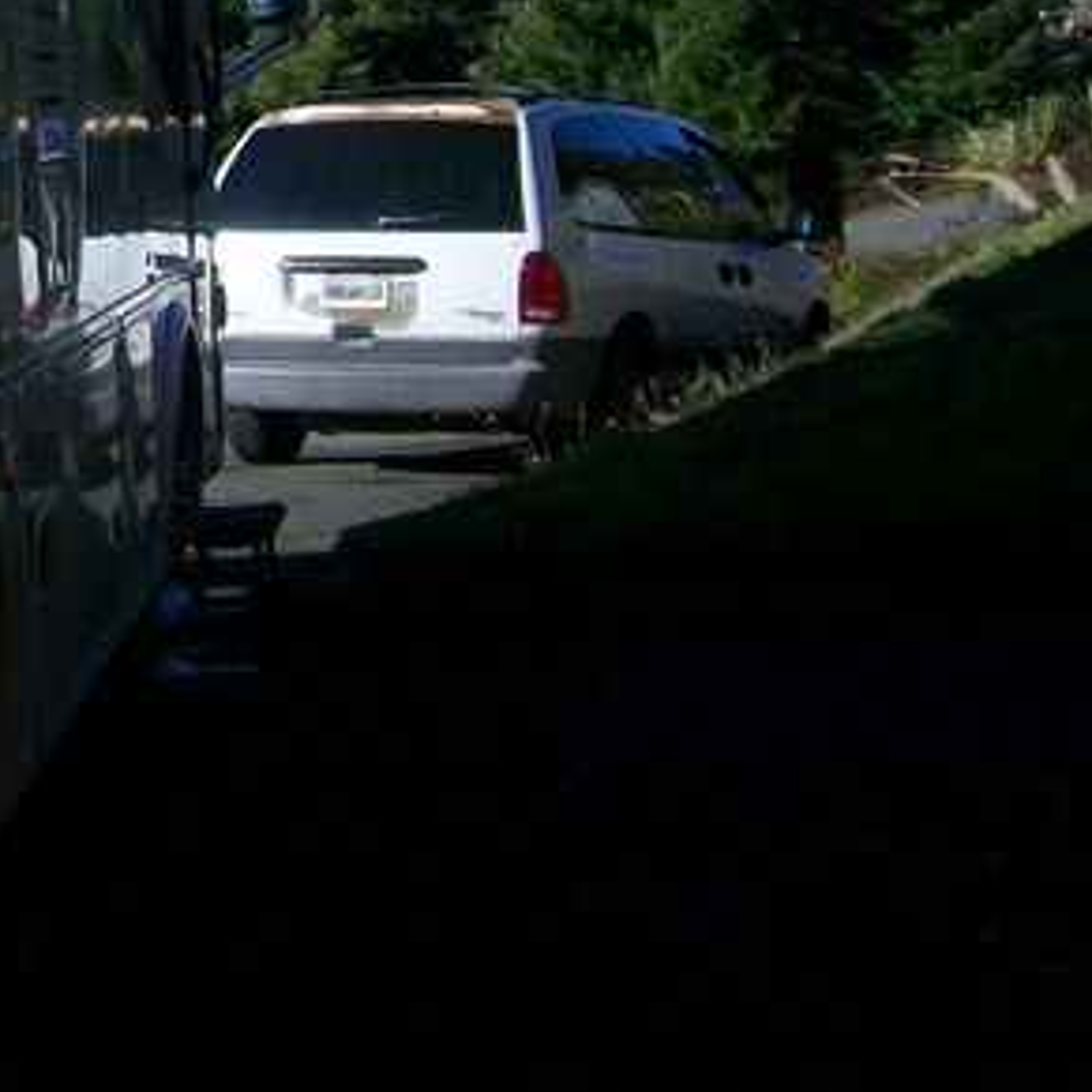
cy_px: -139
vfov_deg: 15.1
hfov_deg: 14.0
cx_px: -822
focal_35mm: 112
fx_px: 3997
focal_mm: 6
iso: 64
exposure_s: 1/500
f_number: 4.8
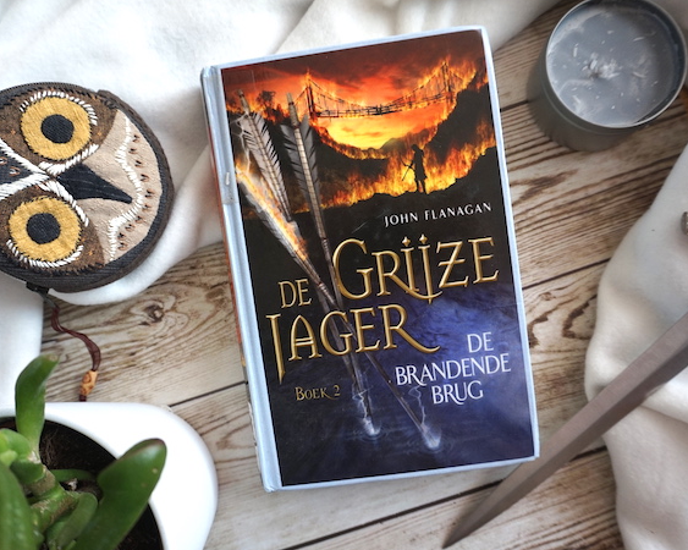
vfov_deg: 51.5
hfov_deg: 62.2
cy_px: 276
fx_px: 570
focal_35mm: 28
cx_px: 360
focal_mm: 16
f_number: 4
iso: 400
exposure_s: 1/60
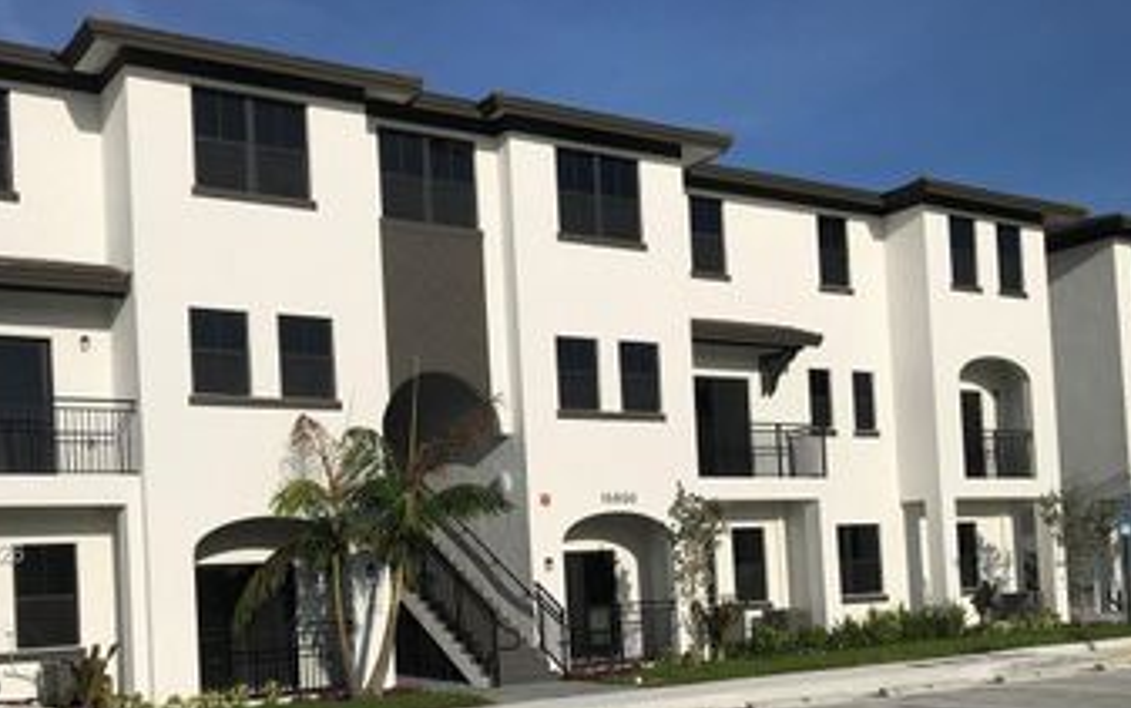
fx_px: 1357
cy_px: 555
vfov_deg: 28.7
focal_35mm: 44
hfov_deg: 45.2
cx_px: 537
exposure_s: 1/6410
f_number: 1.8
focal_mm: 3.99
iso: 20
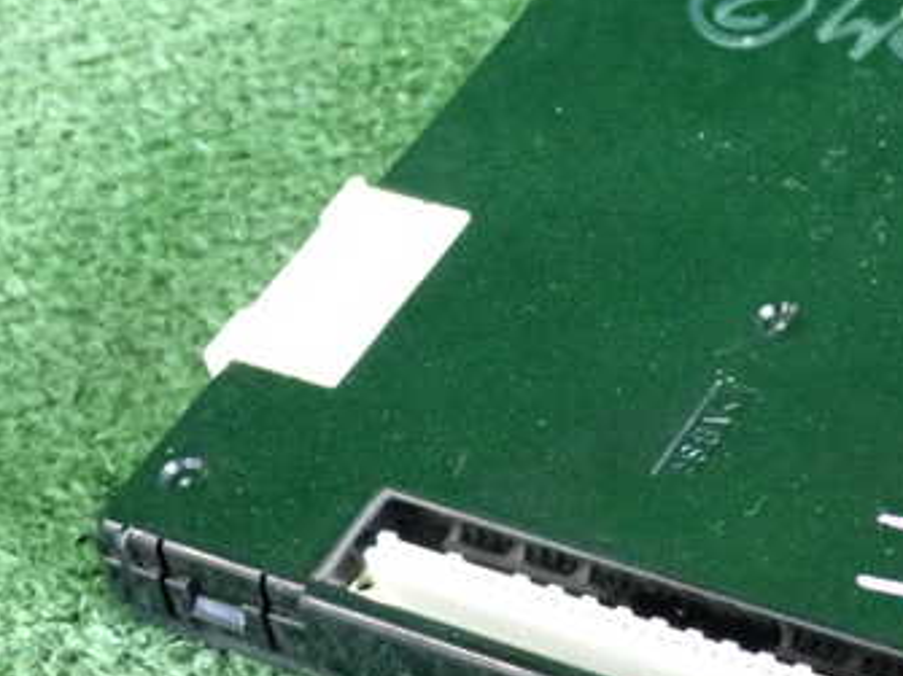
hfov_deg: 16.3
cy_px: 391
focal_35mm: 120
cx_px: 757
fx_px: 3129
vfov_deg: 12.3
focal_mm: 11.88
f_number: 3.8
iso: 4000
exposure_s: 1/125
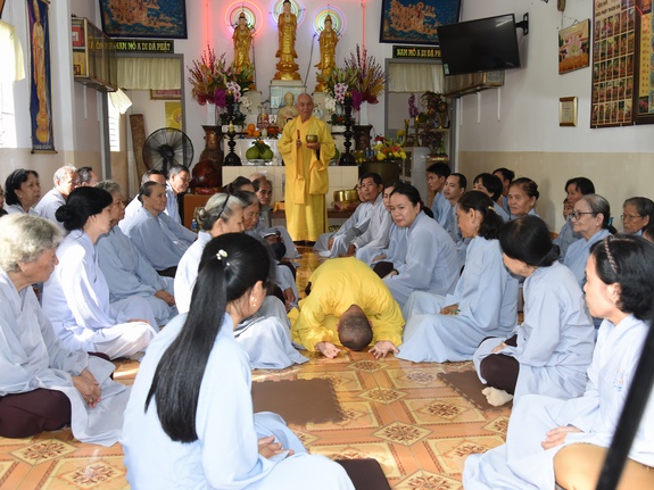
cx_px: 364
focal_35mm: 37
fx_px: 699
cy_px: 246
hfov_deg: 50.0
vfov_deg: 38.7
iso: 640
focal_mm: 34
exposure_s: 1/80
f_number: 5.6
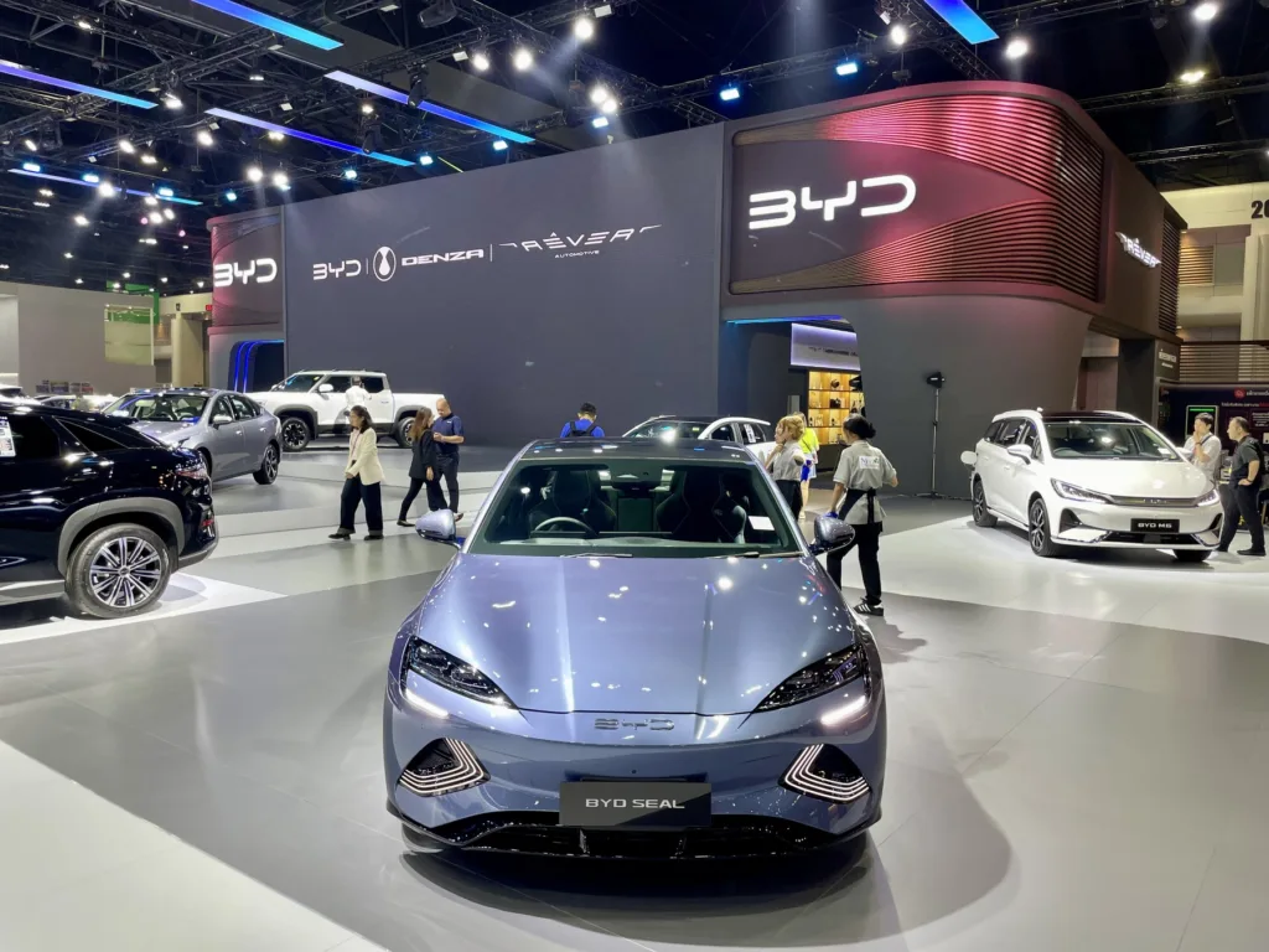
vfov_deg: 53.1
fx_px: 953
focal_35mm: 26
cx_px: 634
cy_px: 476
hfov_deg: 67.3
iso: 50
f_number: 1.6
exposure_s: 1/100
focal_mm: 4.2
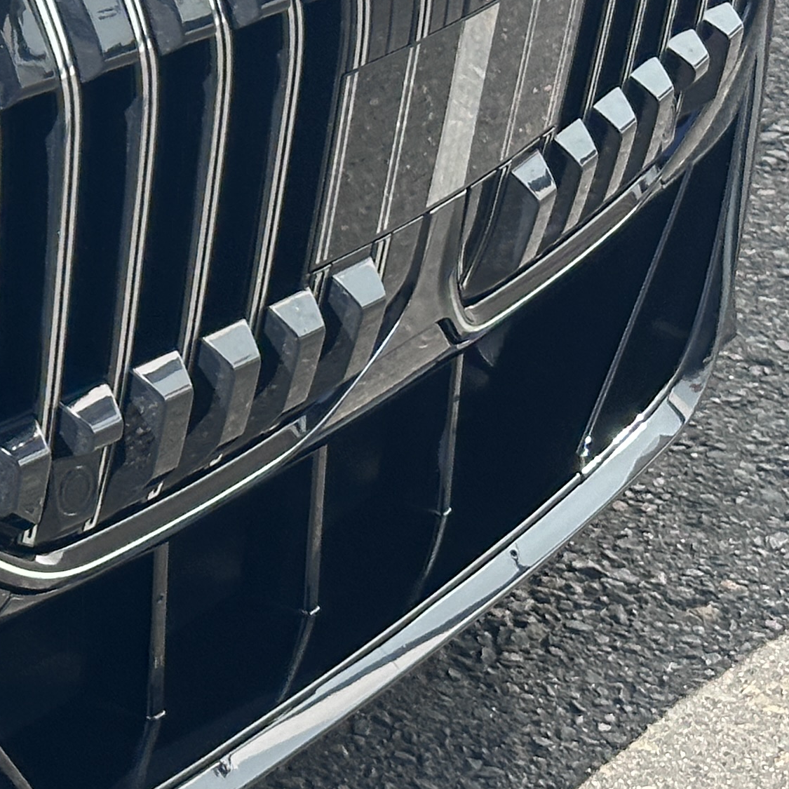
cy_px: -60
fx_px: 3920
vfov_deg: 11.3
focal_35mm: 152
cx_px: -583
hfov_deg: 10.8
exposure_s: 1/1565
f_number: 1.78
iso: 64
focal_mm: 6.86
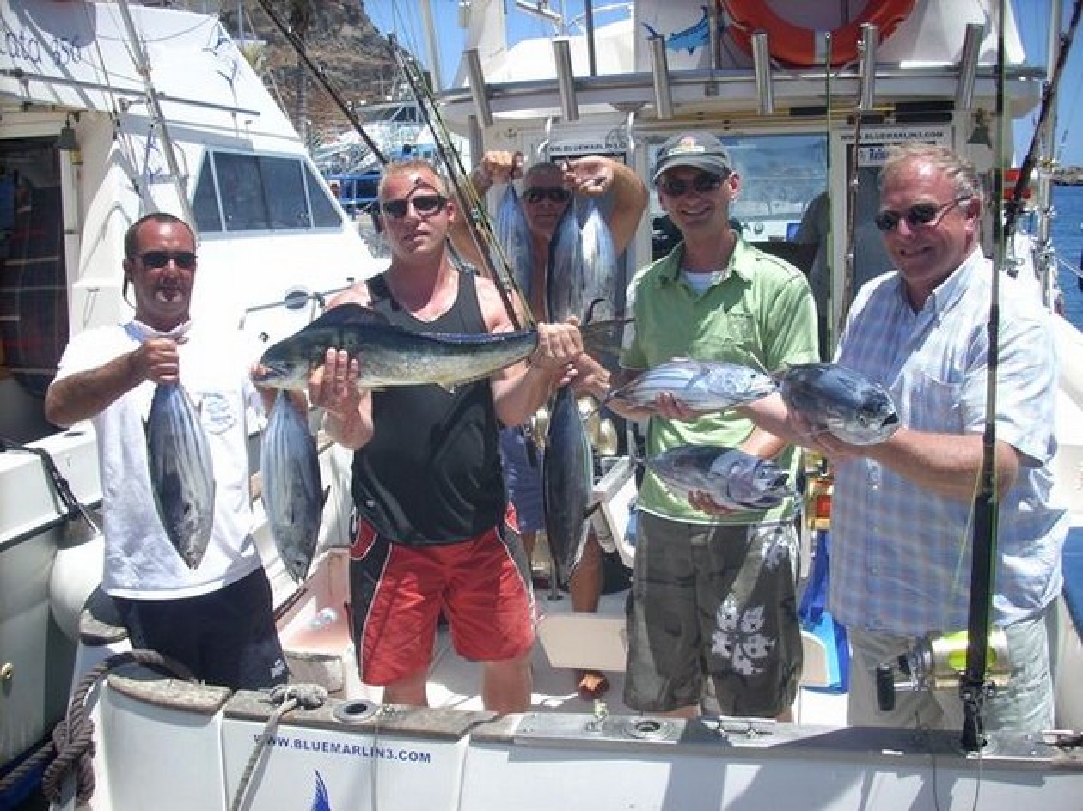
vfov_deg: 38.6
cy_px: 406
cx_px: 542
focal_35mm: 37
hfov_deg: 50.2
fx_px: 1157
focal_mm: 6.2
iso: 64
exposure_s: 1/210
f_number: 5.6
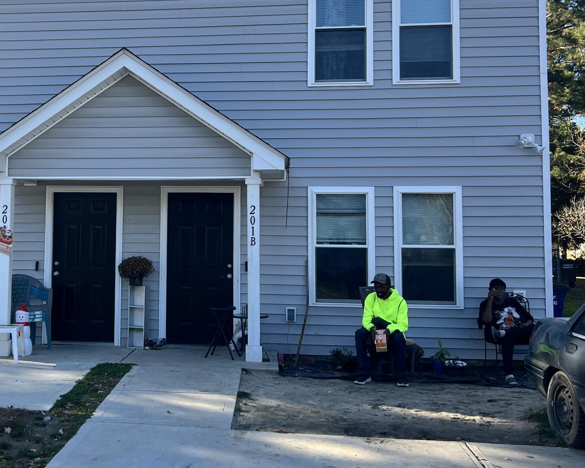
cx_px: 165
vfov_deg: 32.0
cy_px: 198
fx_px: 814
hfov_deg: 38.8
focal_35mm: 47
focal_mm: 5.7
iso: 50
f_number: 1.5
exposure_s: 1/957
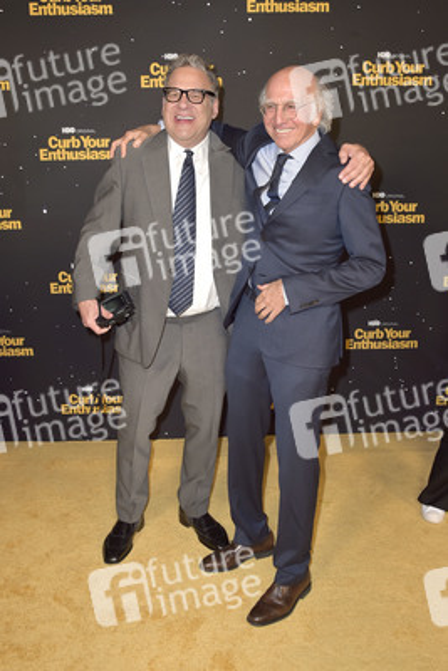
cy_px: 336
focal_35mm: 32
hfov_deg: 41.1
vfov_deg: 58.7
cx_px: 224
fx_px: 597
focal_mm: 32
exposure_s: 1/250
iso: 320
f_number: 7.1
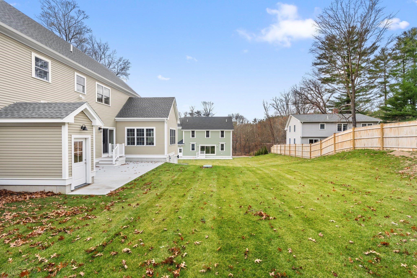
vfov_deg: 73.7
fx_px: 185
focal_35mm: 16
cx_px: 208
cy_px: 139
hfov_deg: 96.7
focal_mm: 16
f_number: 8
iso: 250
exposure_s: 1/40
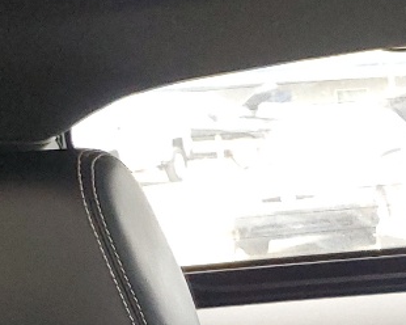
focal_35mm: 131
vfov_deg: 10.3
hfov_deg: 13.5
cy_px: 756
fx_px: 1574
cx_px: 676
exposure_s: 1/60.2
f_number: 1.5
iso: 161
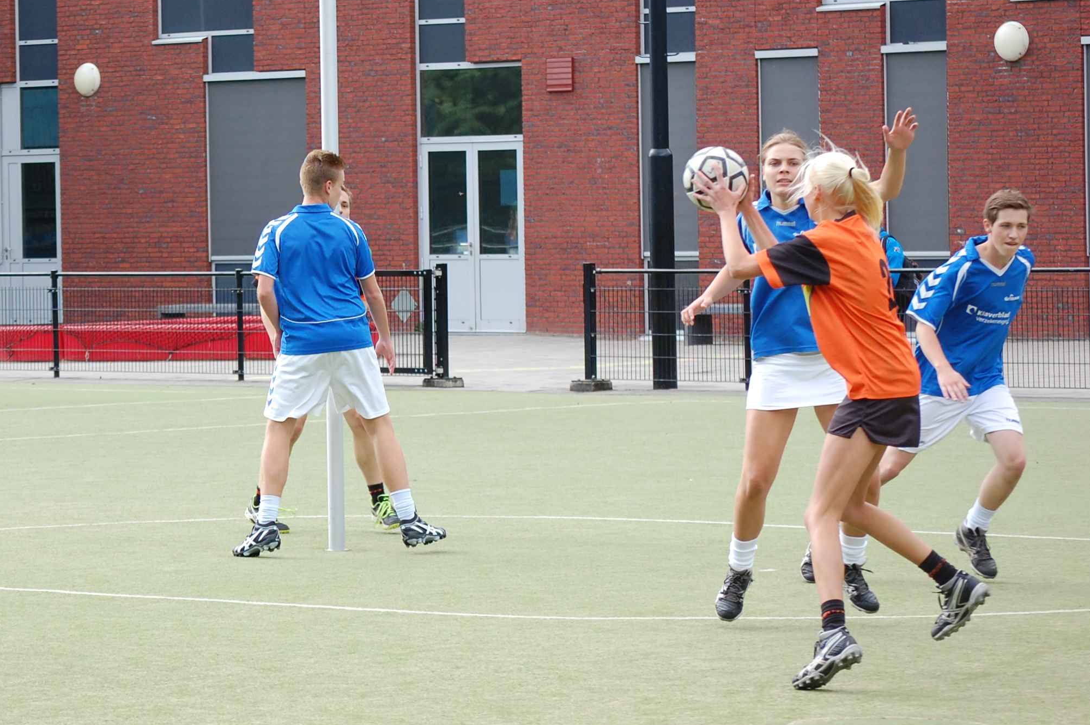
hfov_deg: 19.1
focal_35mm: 107
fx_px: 3237
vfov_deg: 12.8
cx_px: 554
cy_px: 361
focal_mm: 70
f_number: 5.6
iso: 400
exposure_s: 1/500
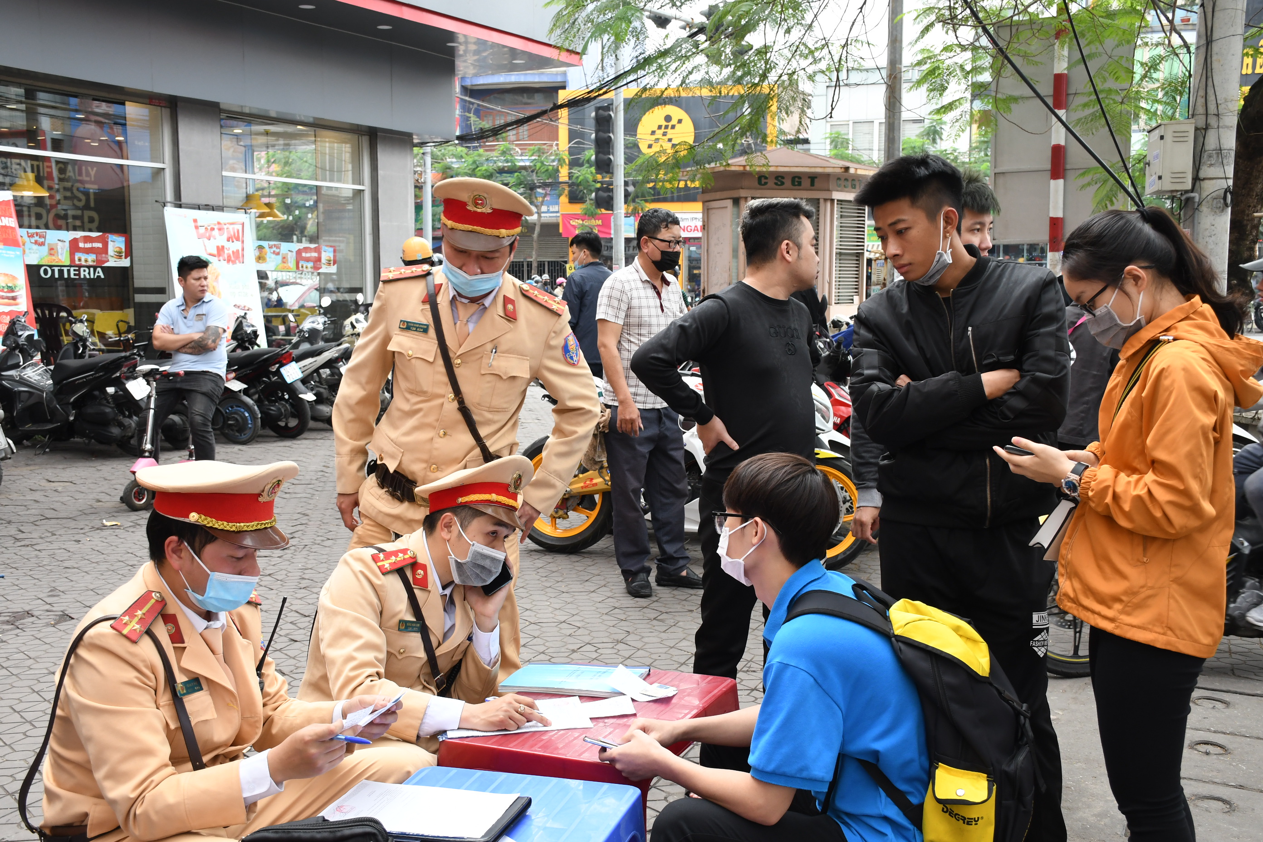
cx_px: 632
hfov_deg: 49.6
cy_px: 421
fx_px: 1368
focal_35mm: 39
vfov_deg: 34.2
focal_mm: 26
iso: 640
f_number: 7.1
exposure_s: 1/200
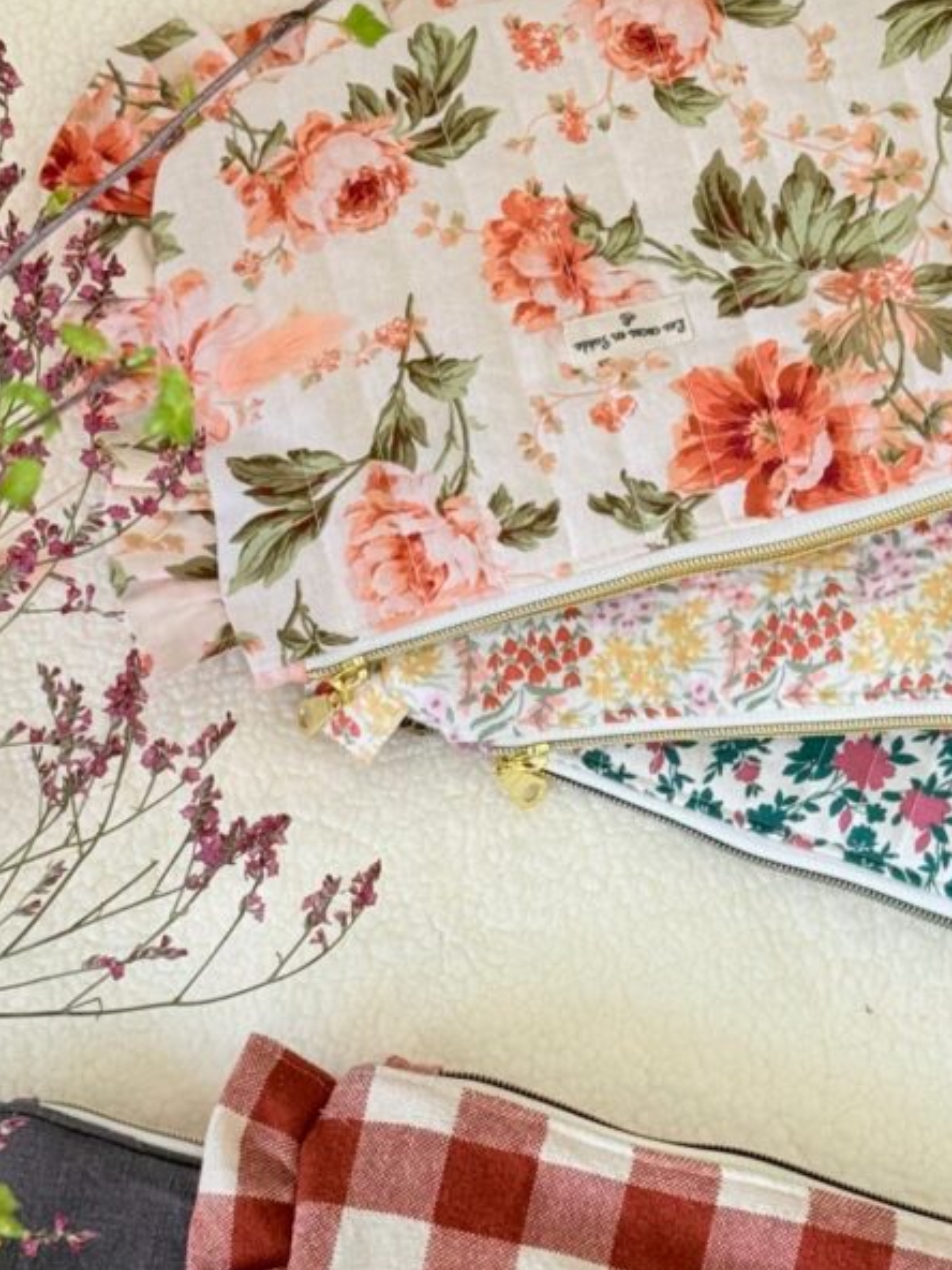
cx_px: 613
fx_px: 3044
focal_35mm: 83
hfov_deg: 17.7
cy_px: 1086
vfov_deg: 23.1
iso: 100
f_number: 1.78
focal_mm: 6.76
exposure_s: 1/88
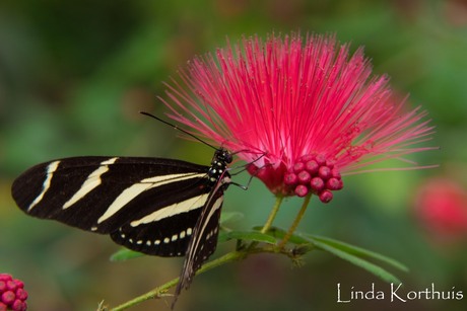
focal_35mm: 330
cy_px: 156
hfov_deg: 6.2
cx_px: 234
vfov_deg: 4.2
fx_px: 4282
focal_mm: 220
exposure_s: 1/40
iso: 200
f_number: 14
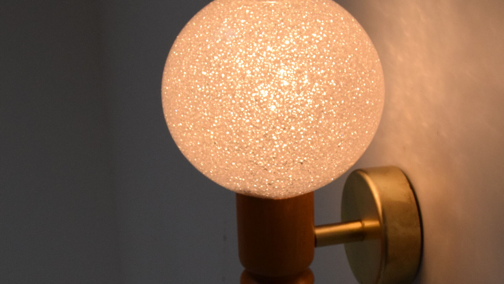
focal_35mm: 74
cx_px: 296
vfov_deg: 16.3
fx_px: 986
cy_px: 192
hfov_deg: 28.6
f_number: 11
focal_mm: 31
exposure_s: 1/500
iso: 1600
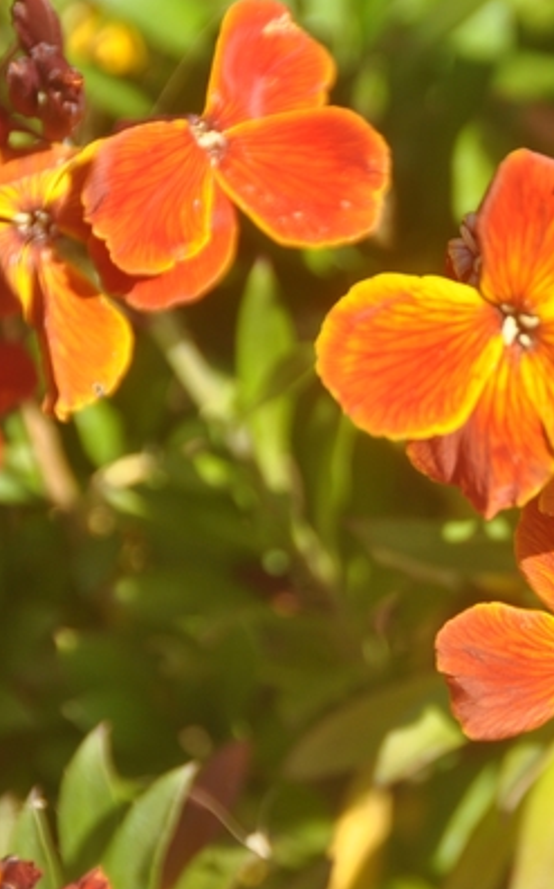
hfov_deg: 2.8
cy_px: 444
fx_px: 11201
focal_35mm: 463
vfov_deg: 4.5
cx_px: 597
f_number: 8
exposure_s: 1/200
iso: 200
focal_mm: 200
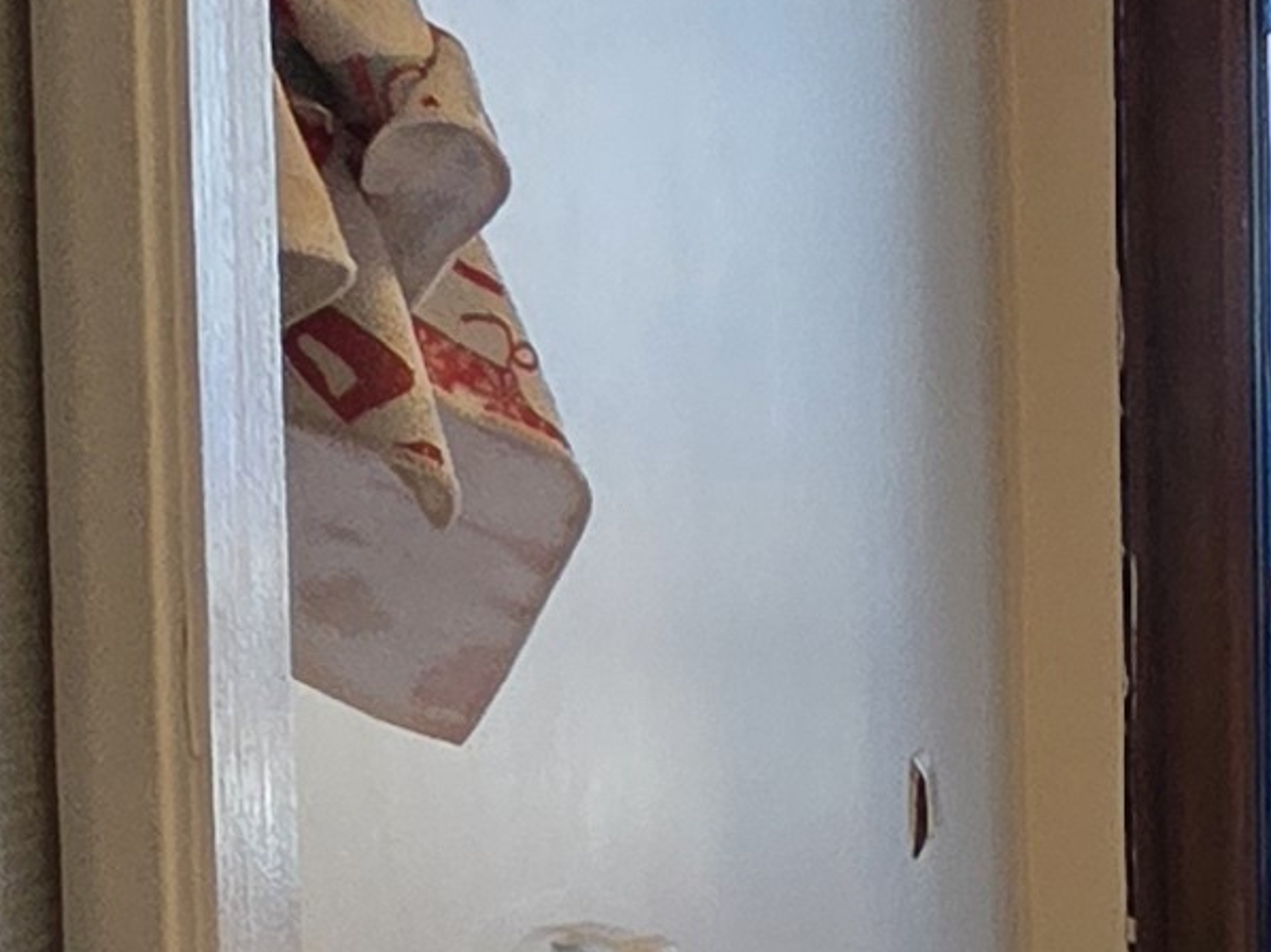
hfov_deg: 16.7
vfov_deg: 16.9
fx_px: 3193
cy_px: 674
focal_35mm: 87
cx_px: 2570
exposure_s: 1/100
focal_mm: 2.2
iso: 250
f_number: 2.2
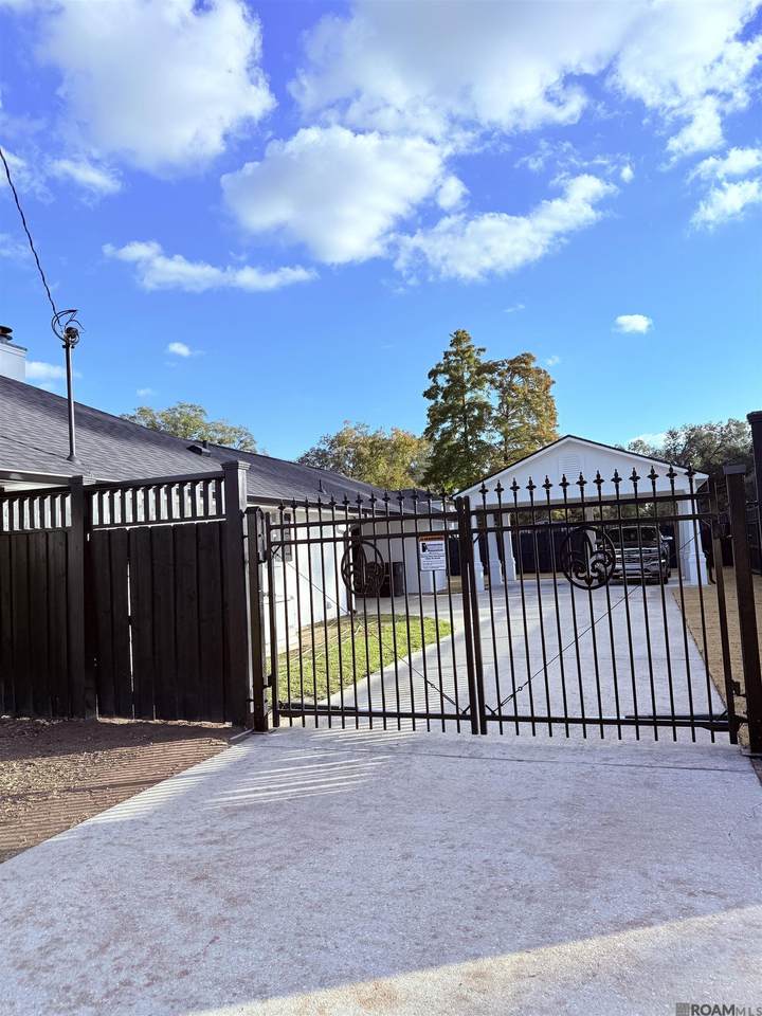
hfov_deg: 56.8
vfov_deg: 71.6
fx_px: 704
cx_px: 381
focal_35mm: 24
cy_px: 508
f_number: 1.78
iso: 80
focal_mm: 6.76
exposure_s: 1/3584
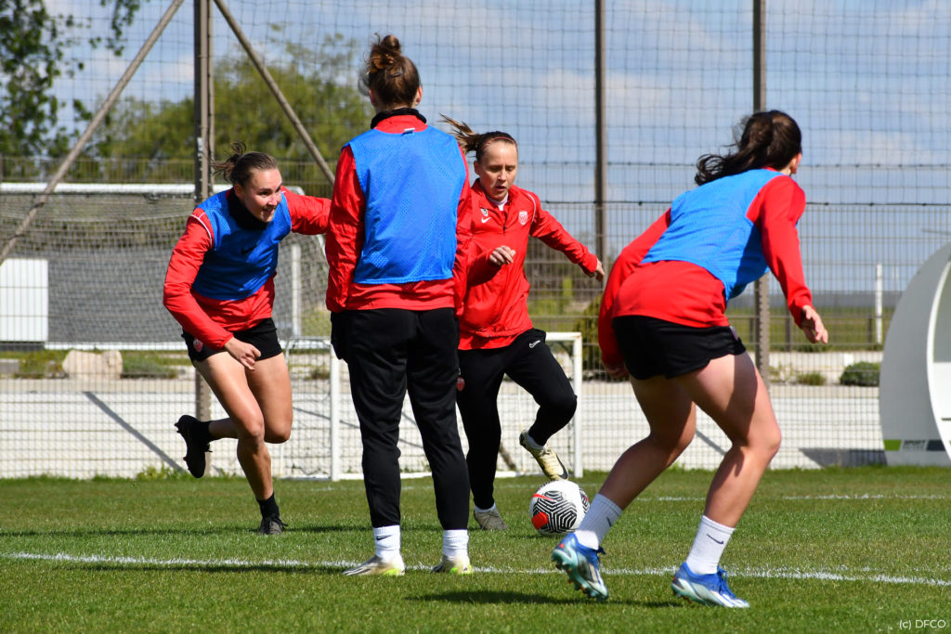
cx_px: 476
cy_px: 317
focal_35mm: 277
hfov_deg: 7.4
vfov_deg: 5.0
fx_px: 7318
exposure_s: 1/5000
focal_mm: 185
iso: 800
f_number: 9
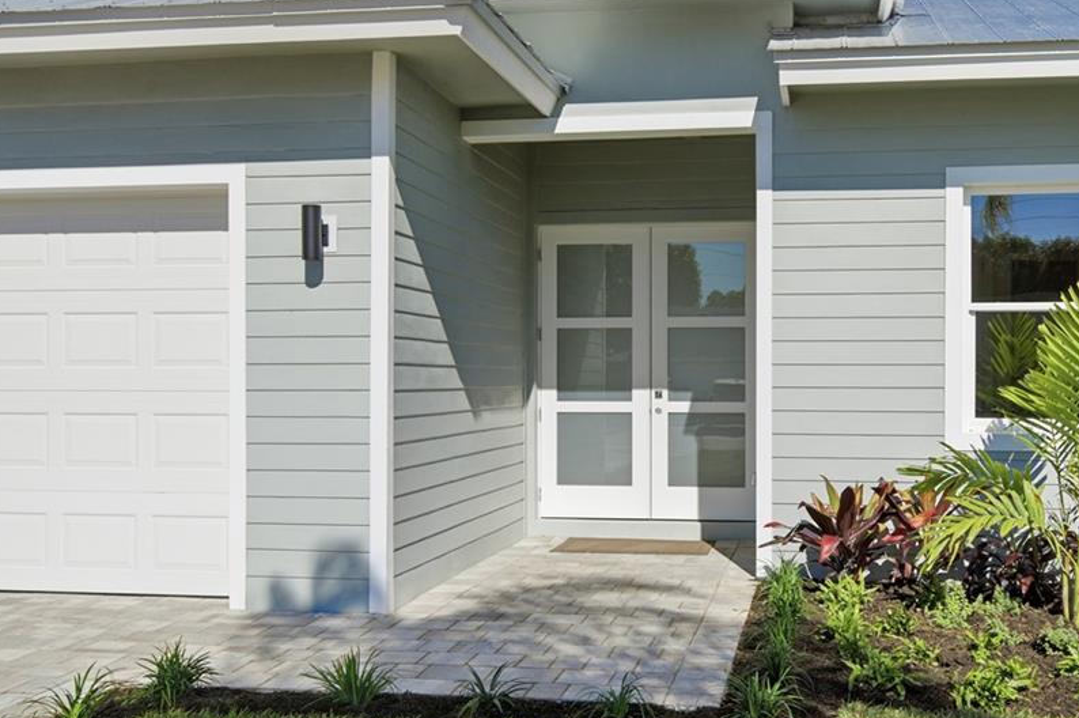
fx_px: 1198
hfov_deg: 48.2
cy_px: 369
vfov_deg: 33.3
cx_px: 643
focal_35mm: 40
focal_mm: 31
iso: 320
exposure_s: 1/8000
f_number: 8
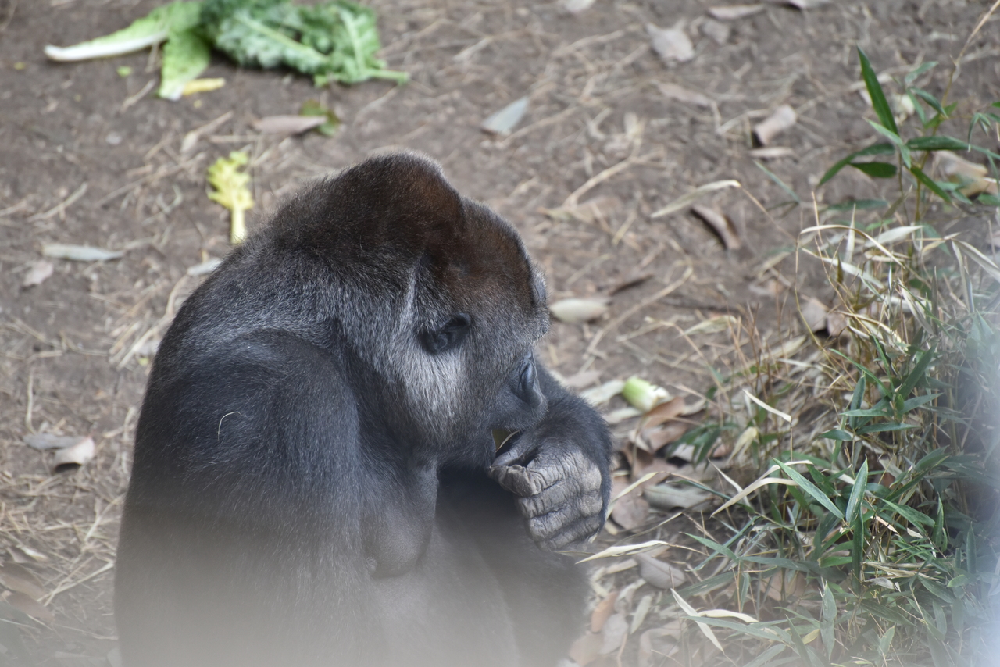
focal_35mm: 300
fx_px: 8335
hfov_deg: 6.9
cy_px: 334
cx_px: 500
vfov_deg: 4.6
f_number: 5.6
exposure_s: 1/640
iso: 1800
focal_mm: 300
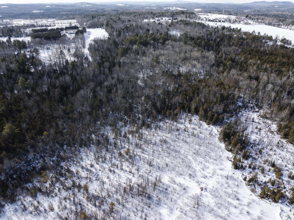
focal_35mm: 24
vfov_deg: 56.8
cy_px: 110
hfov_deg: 71.6
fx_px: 204
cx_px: 147
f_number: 4
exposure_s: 1/640
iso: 100
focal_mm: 12.29
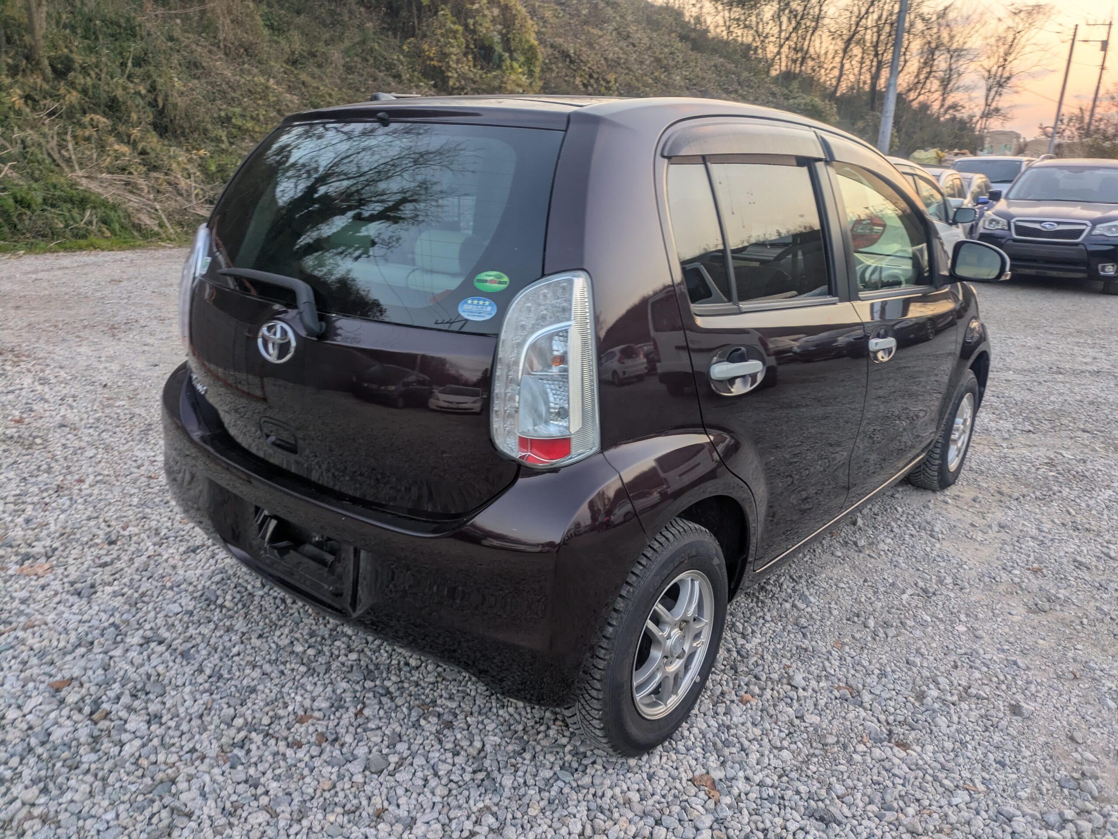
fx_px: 808
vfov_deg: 54.9
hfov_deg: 69.4
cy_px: 420
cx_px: 559
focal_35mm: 25
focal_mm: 5.43
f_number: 1.89
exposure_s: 1/100
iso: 58
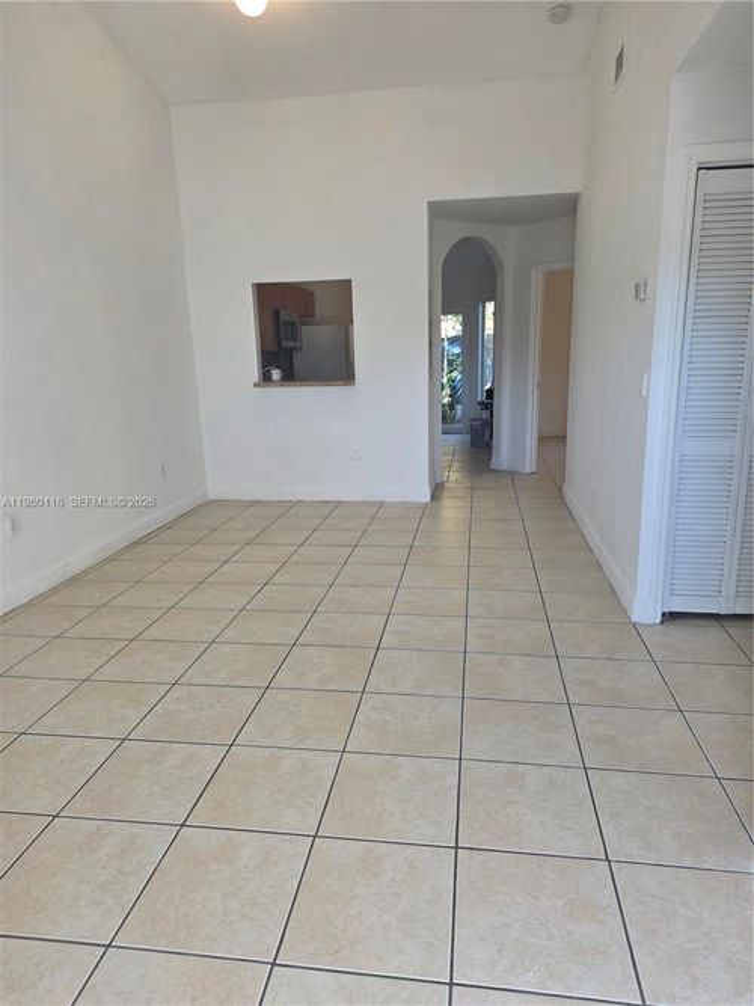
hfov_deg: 58.9
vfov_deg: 73.9
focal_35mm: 23
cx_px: 377
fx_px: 668
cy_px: 503
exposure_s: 1/120
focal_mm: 6.25
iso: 64
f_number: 1.7
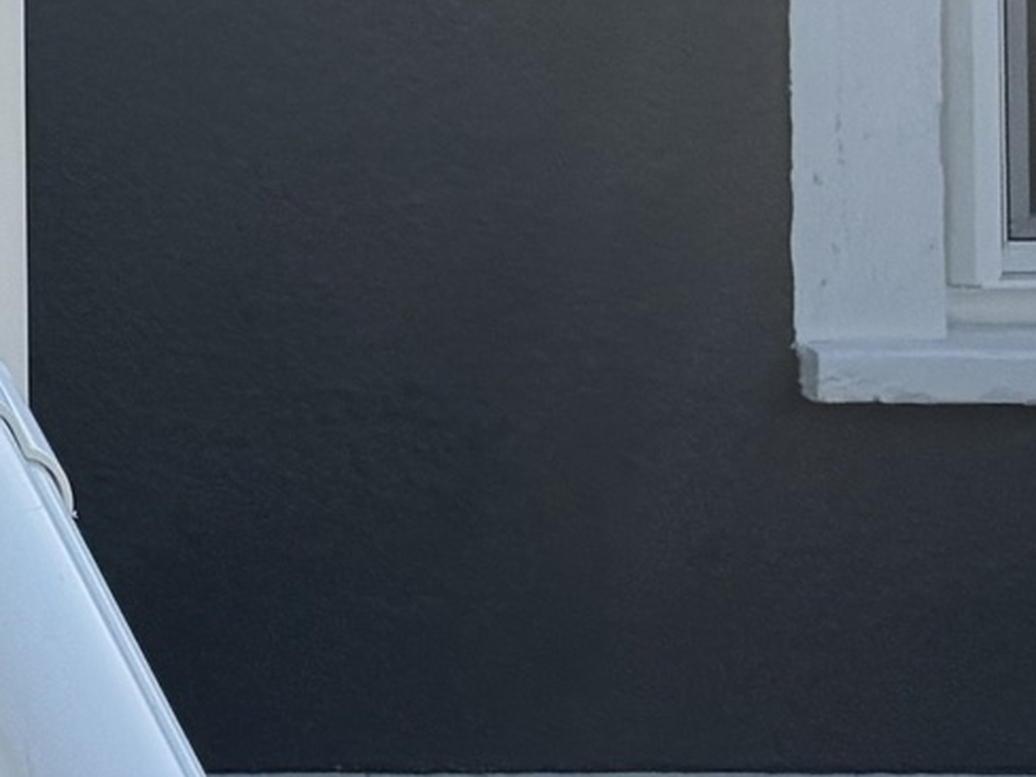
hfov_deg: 10.1
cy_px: -64
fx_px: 4519
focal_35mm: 151
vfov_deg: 9.7
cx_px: -1940
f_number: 1.78
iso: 80
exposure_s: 1/3597
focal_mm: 6.76
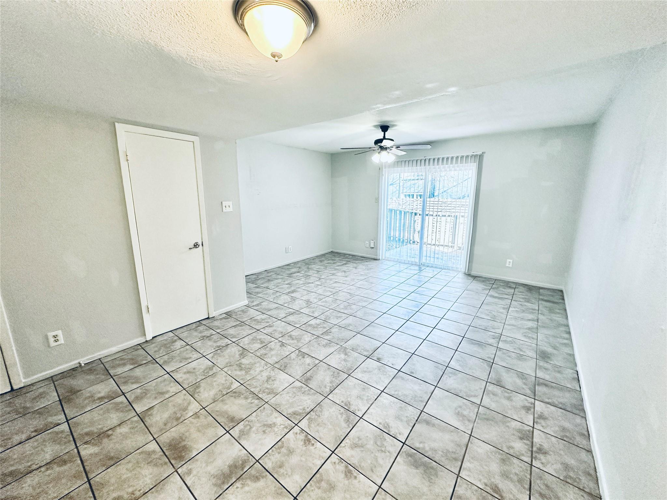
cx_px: 334
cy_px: 250
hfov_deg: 102.1
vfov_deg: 85.7
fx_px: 270
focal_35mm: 14
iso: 250
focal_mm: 2.22
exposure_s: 1/120
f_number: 2.2
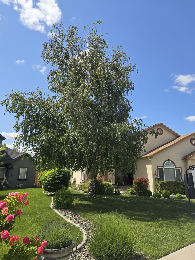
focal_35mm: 25
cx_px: 102
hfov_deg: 54.9
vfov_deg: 69.4
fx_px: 188
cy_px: 135
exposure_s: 1/1538
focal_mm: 5.4
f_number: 1.8
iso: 25
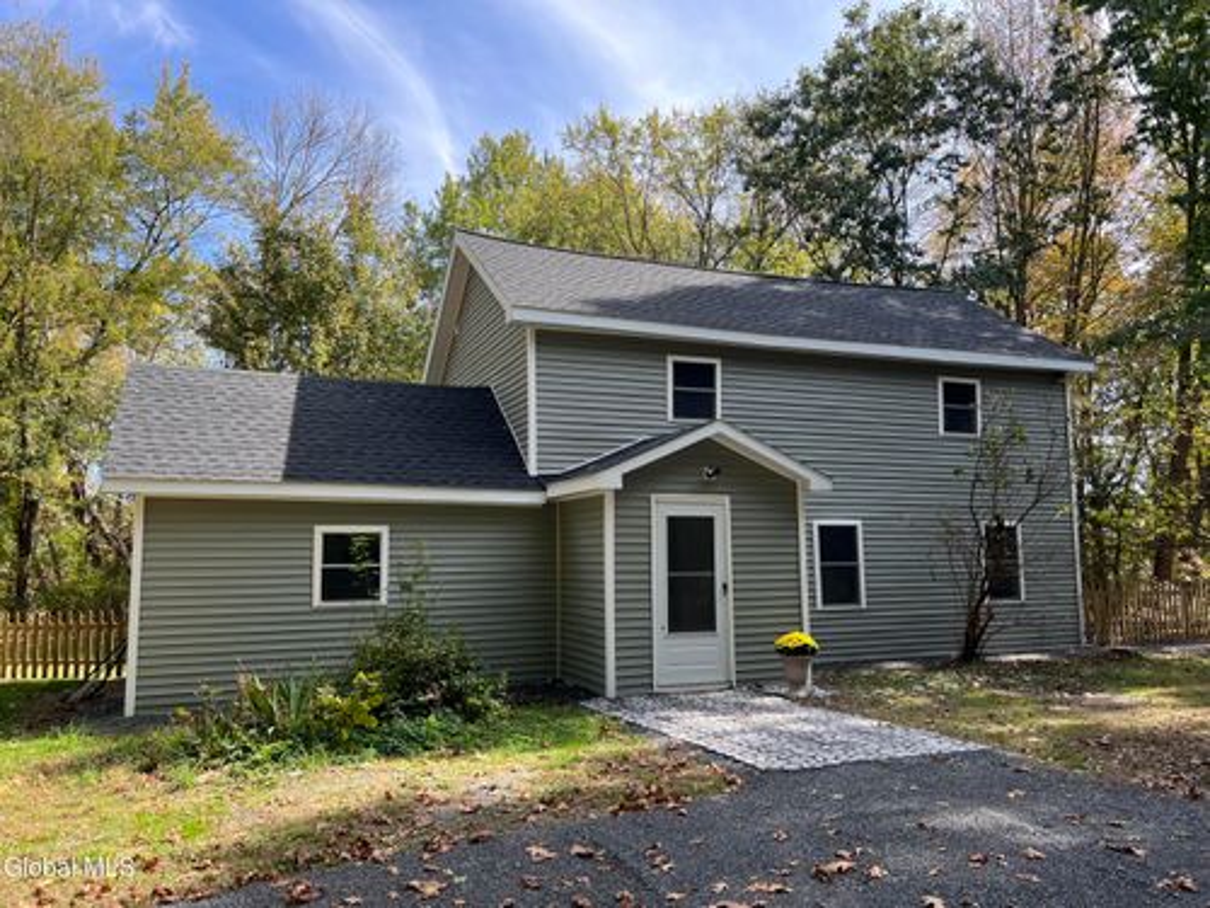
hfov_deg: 67.3
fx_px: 909
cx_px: 605
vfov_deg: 53.1
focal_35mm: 26
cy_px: 454
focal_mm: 5.7
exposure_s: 1/718
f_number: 1.5
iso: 50
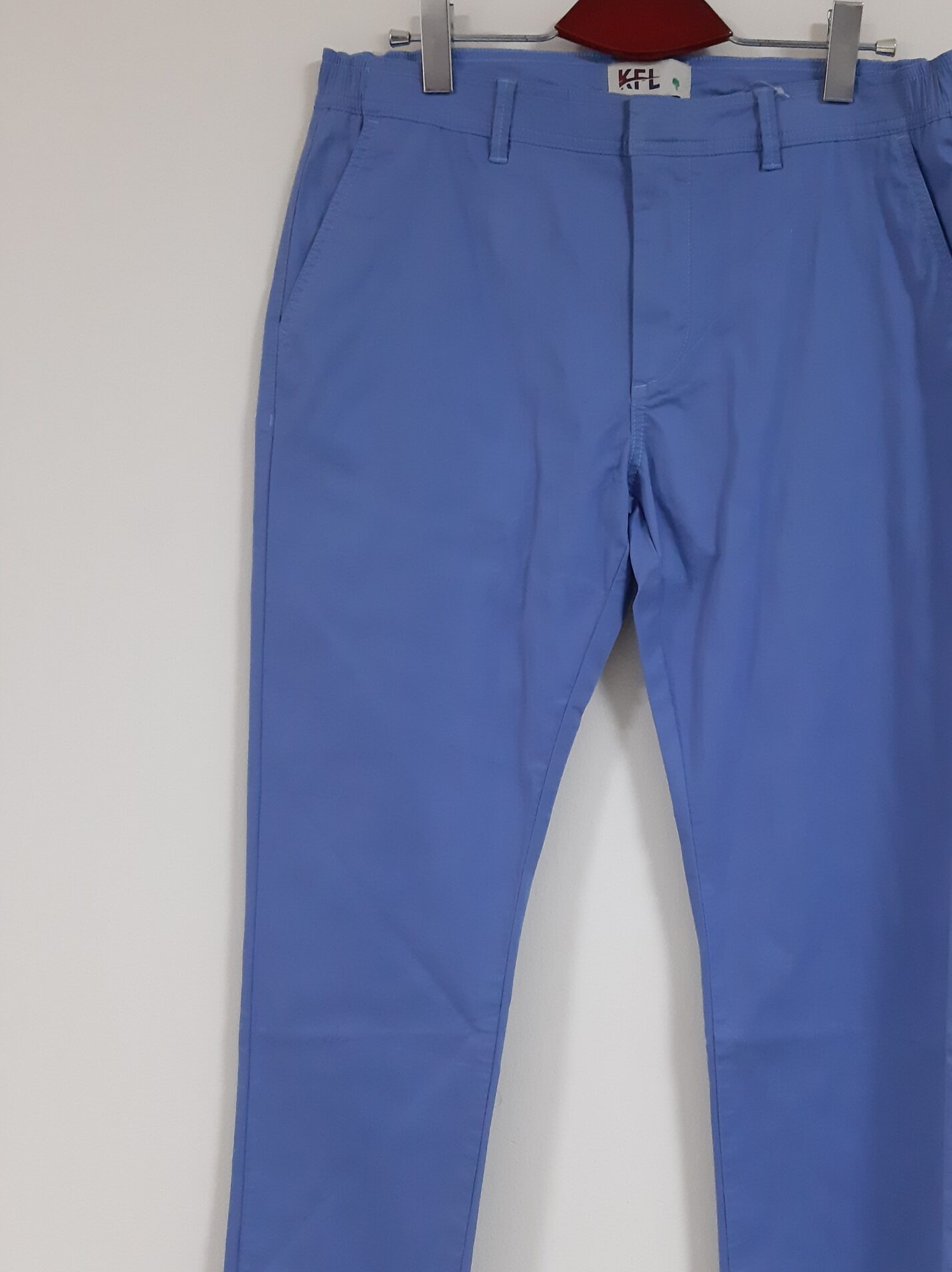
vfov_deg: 52.6
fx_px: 1285
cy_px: 699
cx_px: 630
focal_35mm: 35
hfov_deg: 40.2
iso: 320
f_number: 1.7
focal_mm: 3.93
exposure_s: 1/50
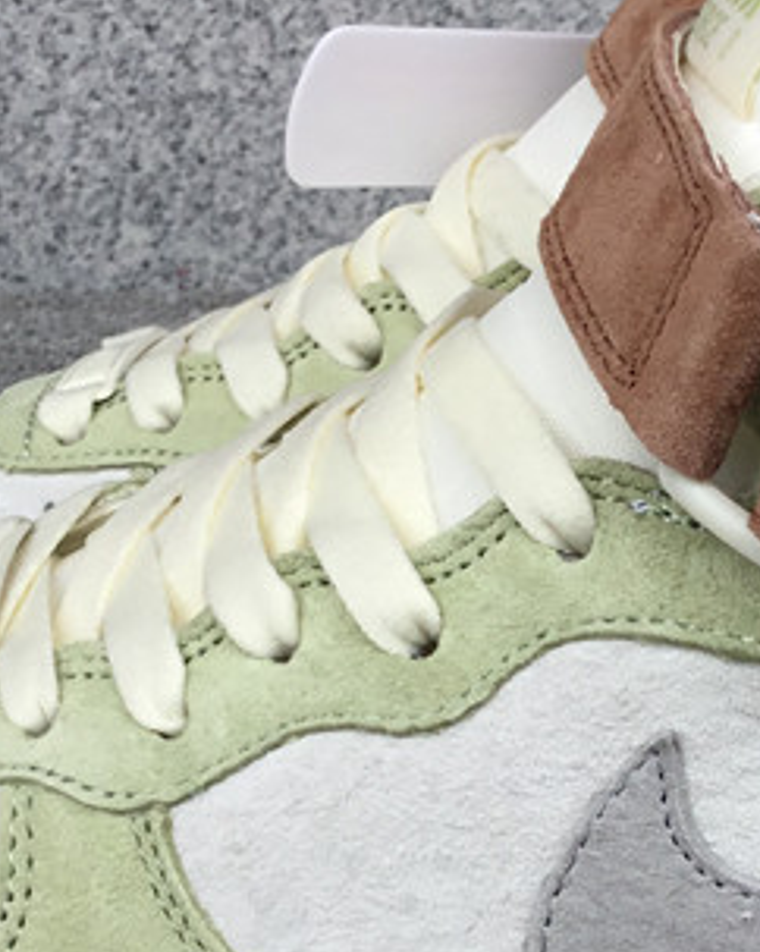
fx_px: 2533
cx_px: 572
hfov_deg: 17.0
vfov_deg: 21.2
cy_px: 646
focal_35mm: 90
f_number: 2.4
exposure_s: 1/259
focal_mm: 3.3
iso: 25
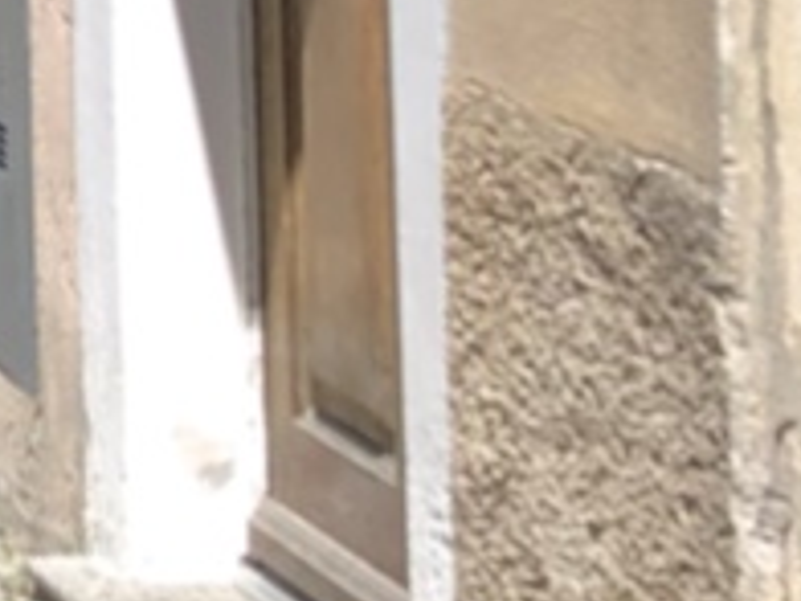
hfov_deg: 7.9
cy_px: -711
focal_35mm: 214
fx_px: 4952
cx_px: -1663
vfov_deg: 6.7
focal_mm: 3.99
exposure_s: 1/1230
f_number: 1.8
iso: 20
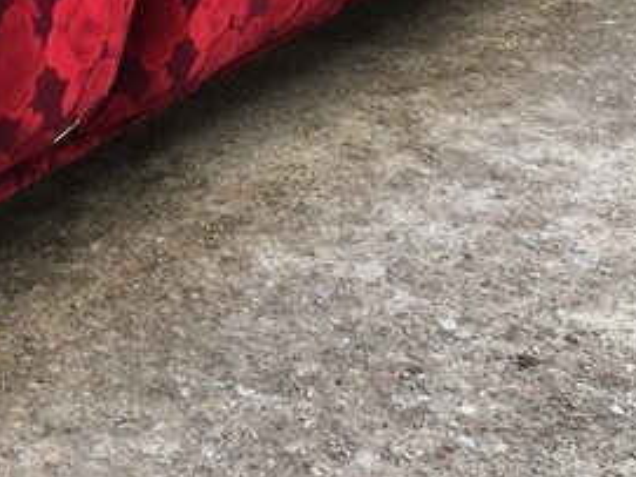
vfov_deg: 15.1
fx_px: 1671
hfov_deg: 20.3
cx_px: -115
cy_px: -233
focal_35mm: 91
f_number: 2.2
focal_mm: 4.15
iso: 25
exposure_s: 1/278
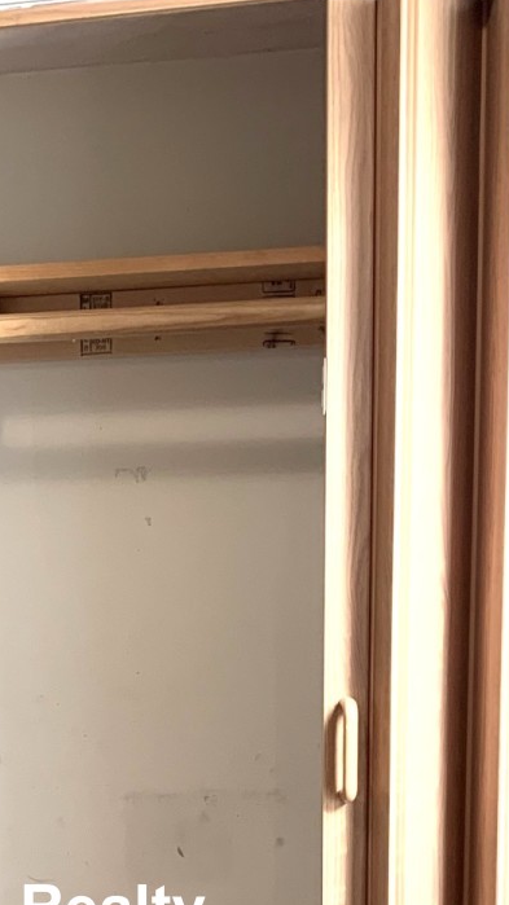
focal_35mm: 83
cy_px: 940
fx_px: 1992
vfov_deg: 24.3
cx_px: -43
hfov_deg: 14.3
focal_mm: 4.25
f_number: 1.8
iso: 80
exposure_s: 1/60
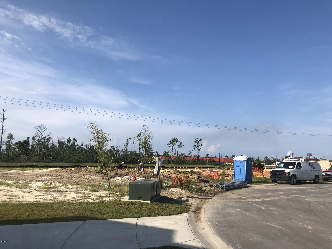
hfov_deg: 63.4
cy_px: 124
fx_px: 269
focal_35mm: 28
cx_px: 166
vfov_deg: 49.7
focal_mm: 3.99
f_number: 1.8
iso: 20
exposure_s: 1/2525
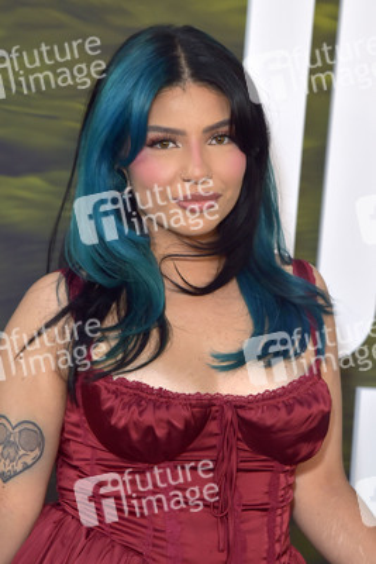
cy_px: 282
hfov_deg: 12.2
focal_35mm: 112
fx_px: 1753
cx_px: 188
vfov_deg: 18.3
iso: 800
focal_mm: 112
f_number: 6.3
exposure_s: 1/200
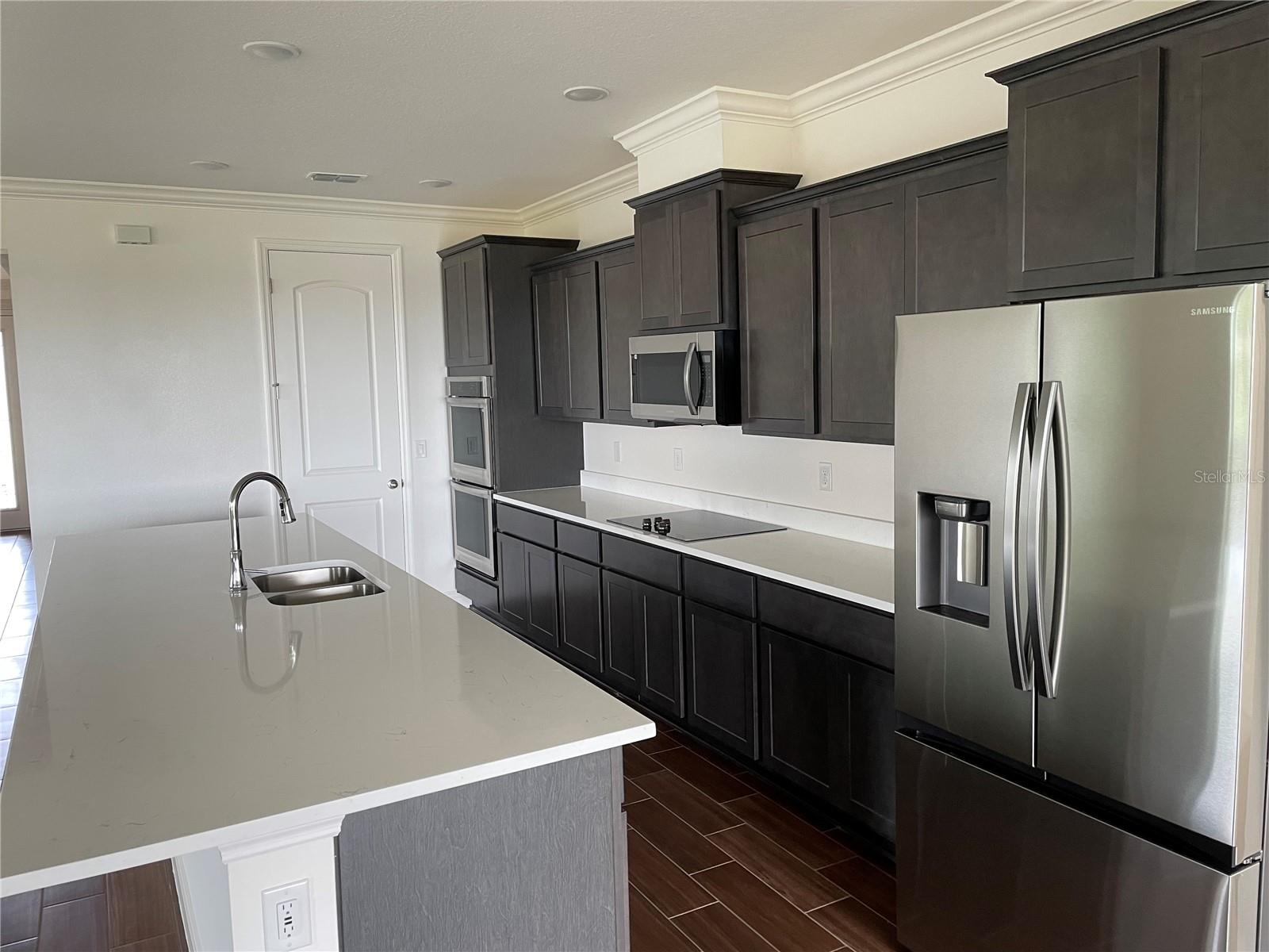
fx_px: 953
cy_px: 476
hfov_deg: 67.3
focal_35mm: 26
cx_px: 634
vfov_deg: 53.1
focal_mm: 4.2
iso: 125
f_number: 1.6
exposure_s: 1/80
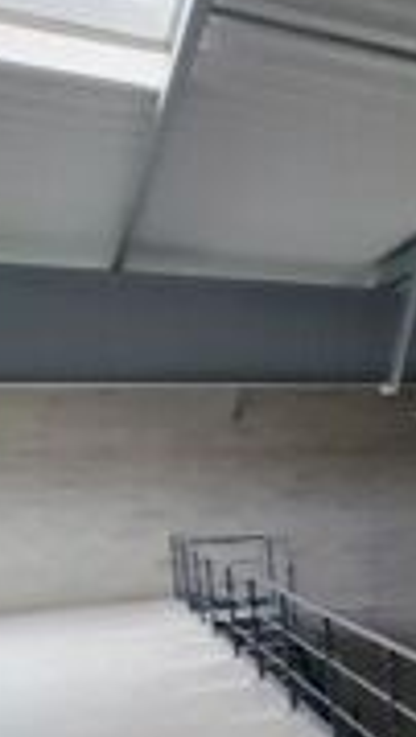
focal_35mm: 38
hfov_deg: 25.2
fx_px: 743
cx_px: 593
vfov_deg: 49.1
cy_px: 609
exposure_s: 1/24
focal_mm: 2.2
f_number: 2.2
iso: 800
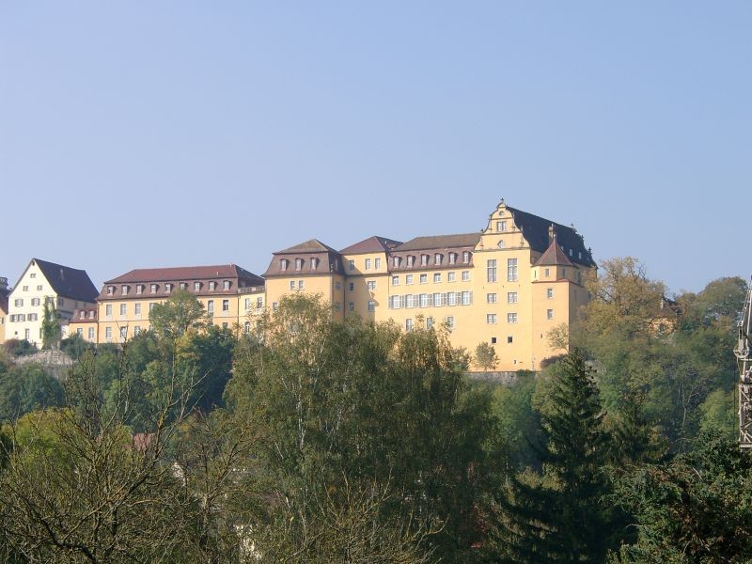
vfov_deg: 14.8
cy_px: 282
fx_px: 2172
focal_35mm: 100
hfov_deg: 19.6
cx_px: 376
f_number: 4
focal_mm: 20.74
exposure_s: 1/428
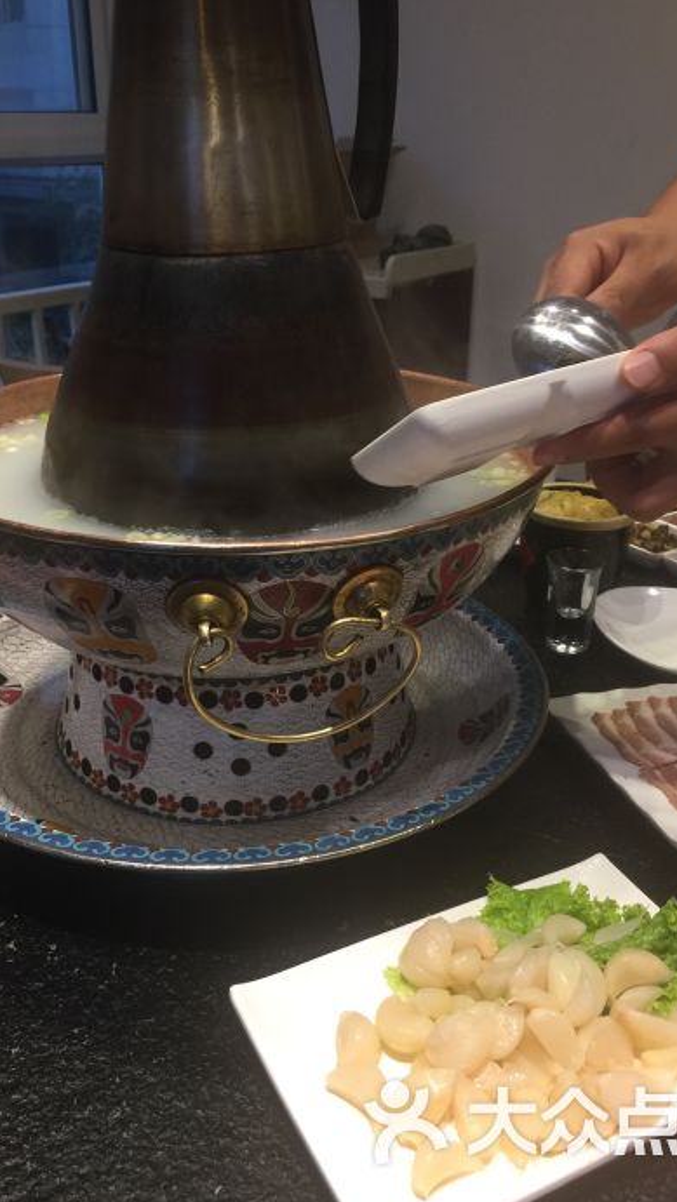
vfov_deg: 61.0
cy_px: 604
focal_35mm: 32
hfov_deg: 36.7
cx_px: 344
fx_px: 1021
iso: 50
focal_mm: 4.15
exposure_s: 1/17
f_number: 2.2
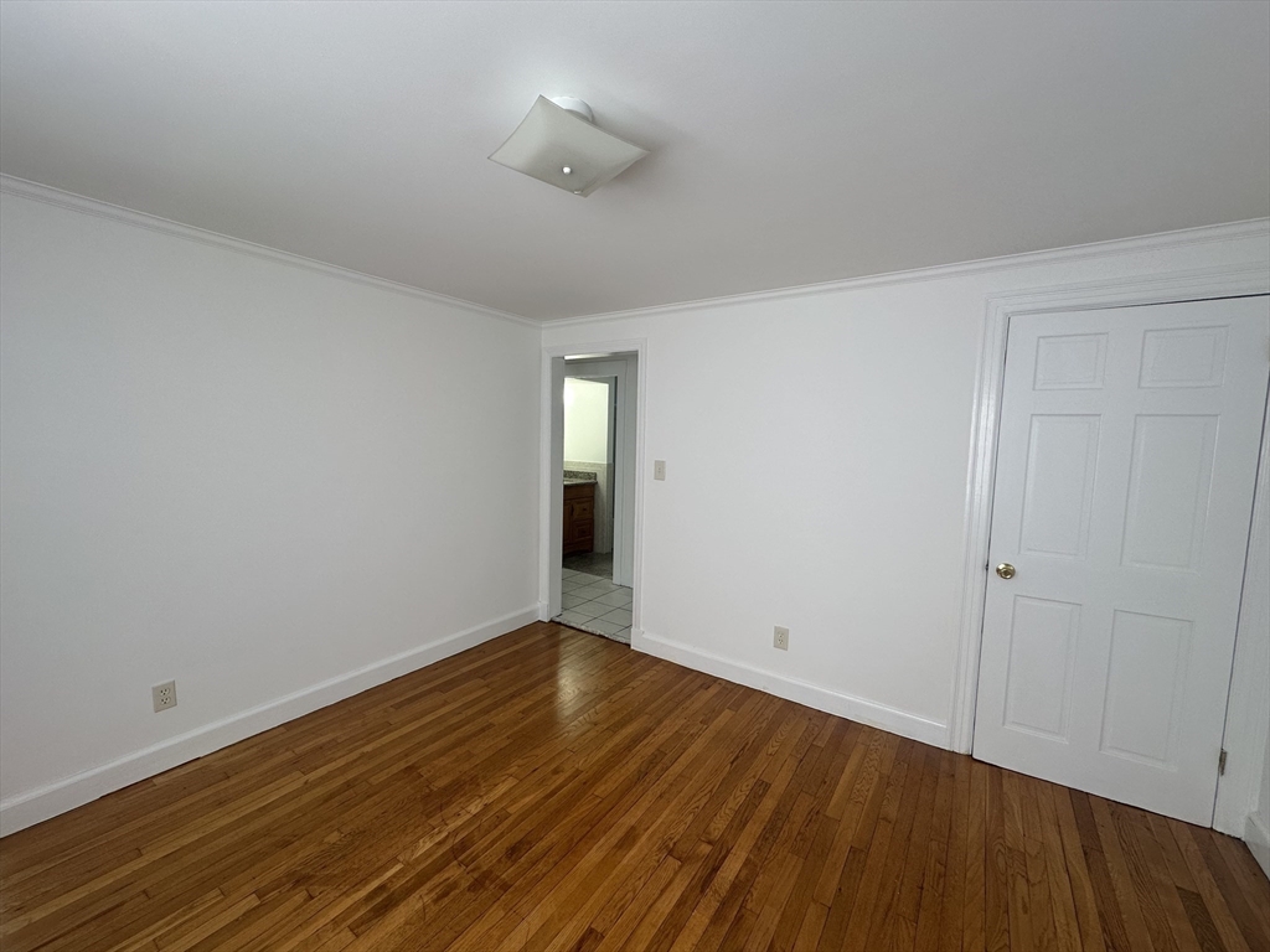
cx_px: 635
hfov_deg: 102.1
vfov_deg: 85.7
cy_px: 476
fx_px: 514
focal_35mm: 14
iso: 50
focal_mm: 2.22
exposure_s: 1/99
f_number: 2.2
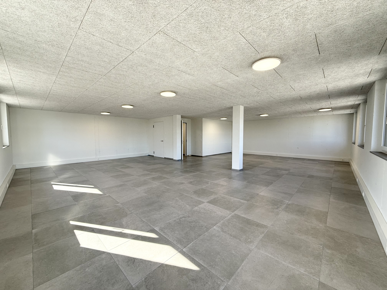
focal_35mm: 14
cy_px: 145
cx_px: 194
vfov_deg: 85.7
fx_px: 157
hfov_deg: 102.1
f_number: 2.2
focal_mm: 2.22
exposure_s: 1/123
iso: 64
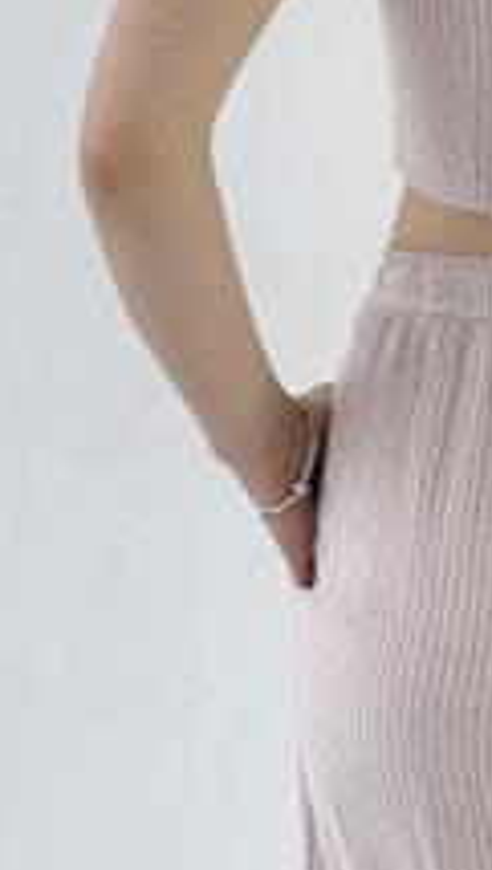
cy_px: -96
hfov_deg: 9.3
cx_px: 541
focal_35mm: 130
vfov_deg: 16.0
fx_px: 3003
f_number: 1.78
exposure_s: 1/138
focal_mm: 6.76
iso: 64
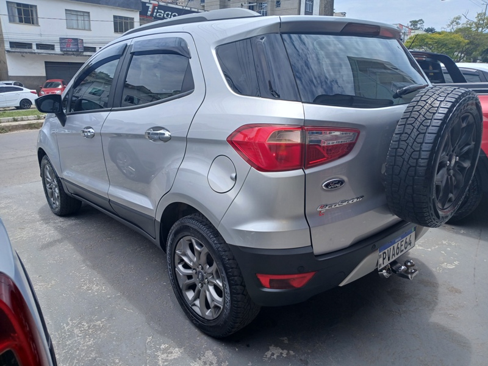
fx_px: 367
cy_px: 183
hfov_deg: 67.3
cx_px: 244
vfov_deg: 53.1
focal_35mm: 26
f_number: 1.8
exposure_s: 1/488
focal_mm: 3.98
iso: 20
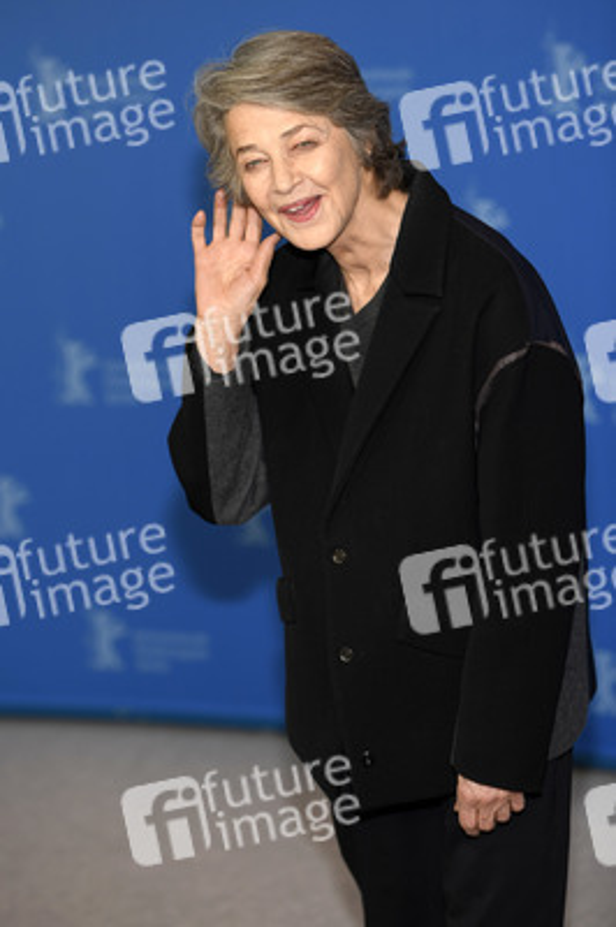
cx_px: 308
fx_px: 3085
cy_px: 464
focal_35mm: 120
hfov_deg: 11.4
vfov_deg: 17.1
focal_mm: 120
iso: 800
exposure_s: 1/320
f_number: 3.5
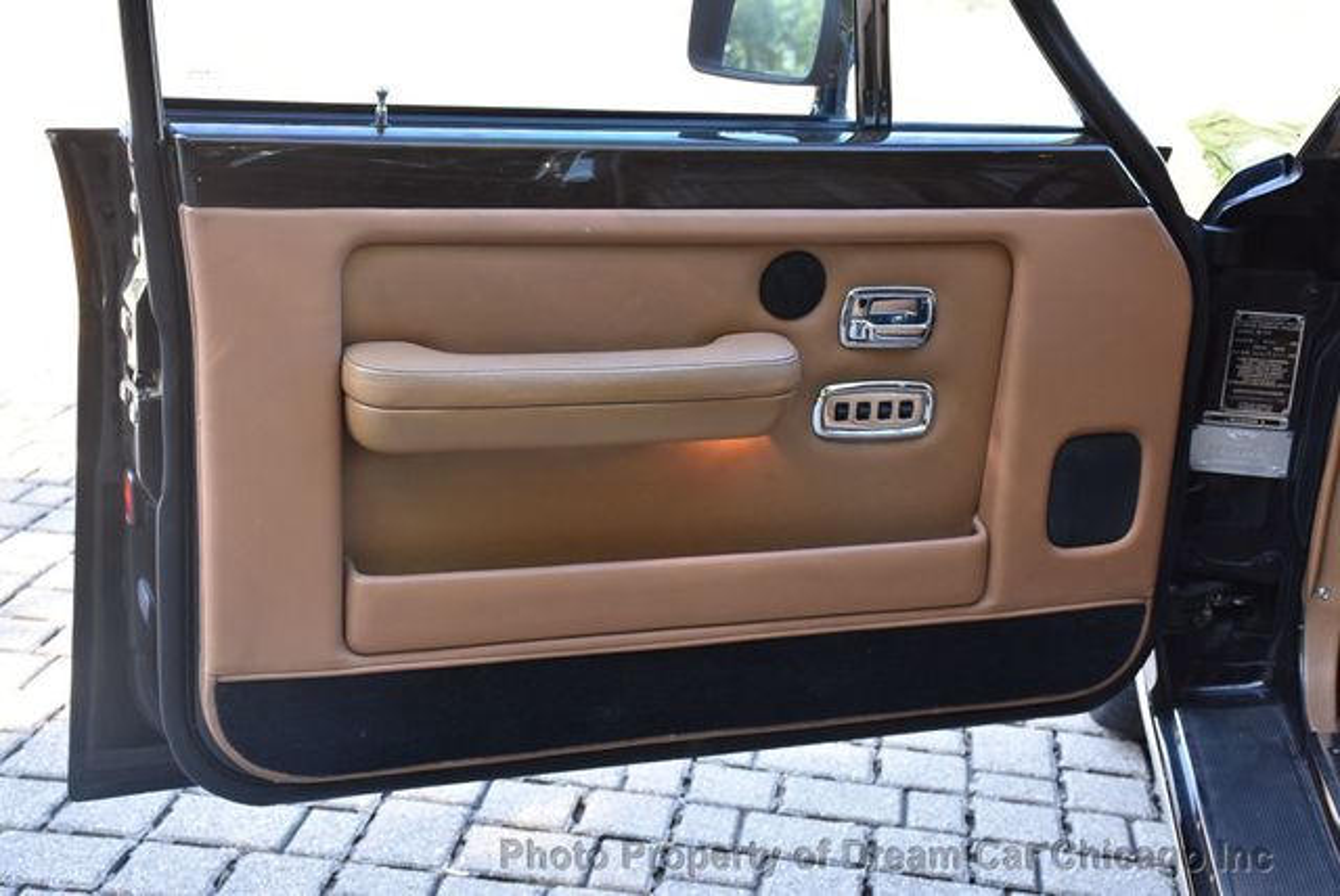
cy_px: 448
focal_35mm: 52
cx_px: 670
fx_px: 1956
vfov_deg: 25.8
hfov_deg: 37.8
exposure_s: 1/160
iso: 800
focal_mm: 35
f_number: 6.3
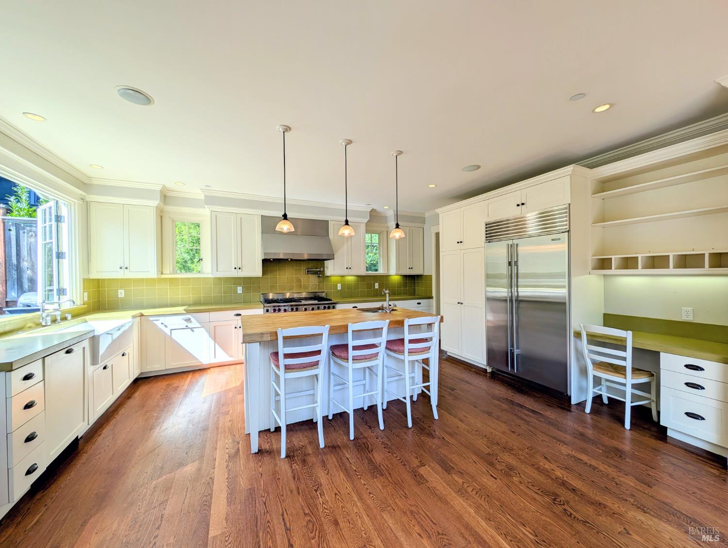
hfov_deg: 110.5
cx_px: 364
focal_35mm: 12
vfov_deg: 94.6
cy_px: 274
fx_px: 253
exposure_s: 1/605
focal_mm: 2.23
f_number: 1.95
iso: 41
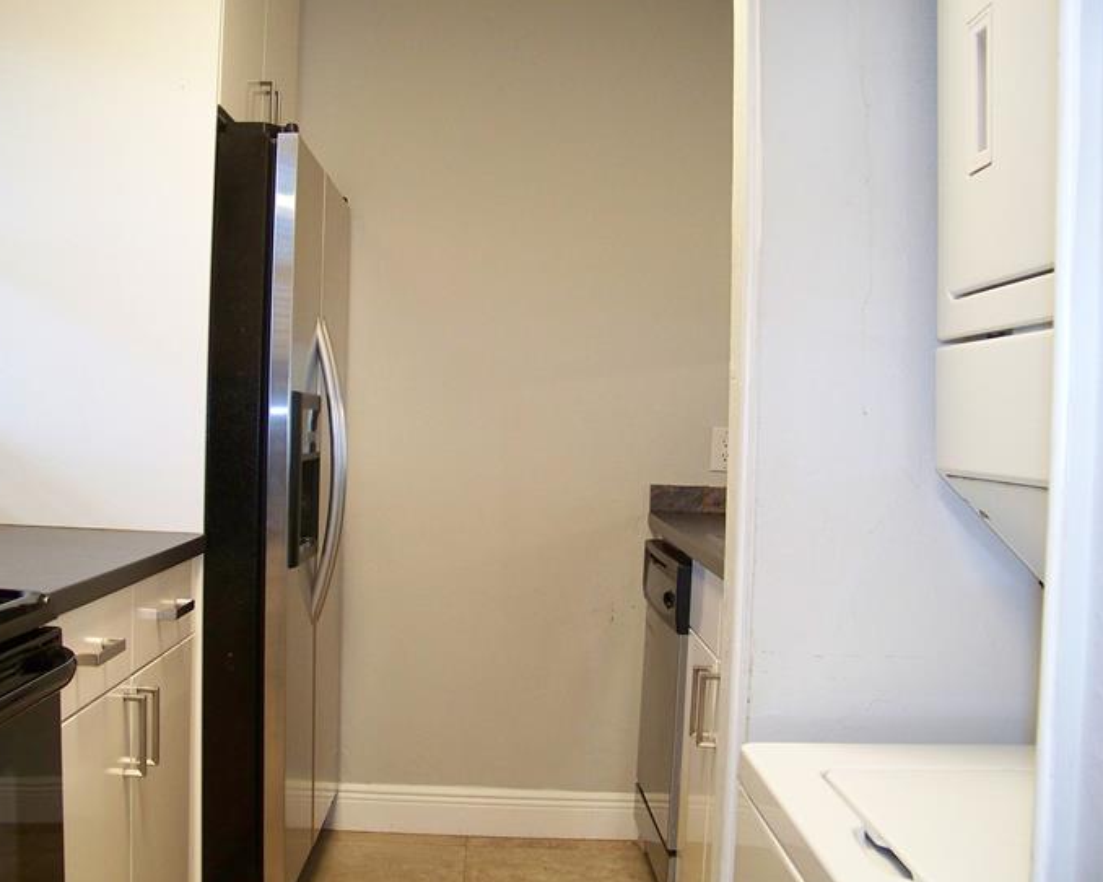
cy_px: 449
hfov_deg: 47.8
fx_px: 1240
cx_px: 469
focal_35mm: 38
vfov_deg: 39.1
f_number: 2.8
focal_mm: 5.85
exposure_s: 1/30
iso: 200
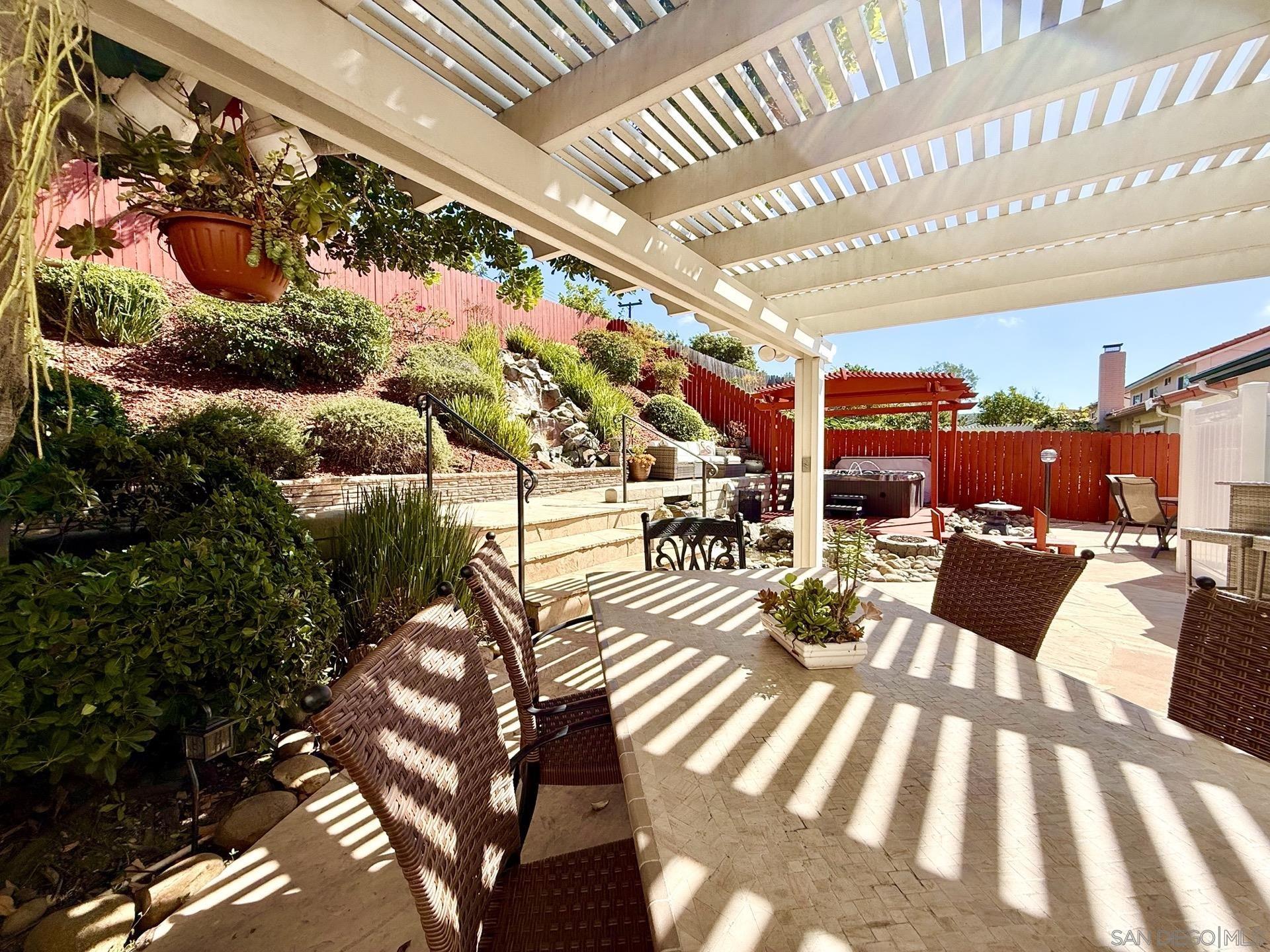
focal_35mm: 14
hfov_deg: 102.1
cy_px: 476
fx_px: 514
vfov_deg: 85.7
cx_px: 635
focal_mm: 2.22
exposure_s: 1/1312
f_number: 2.2
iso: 50
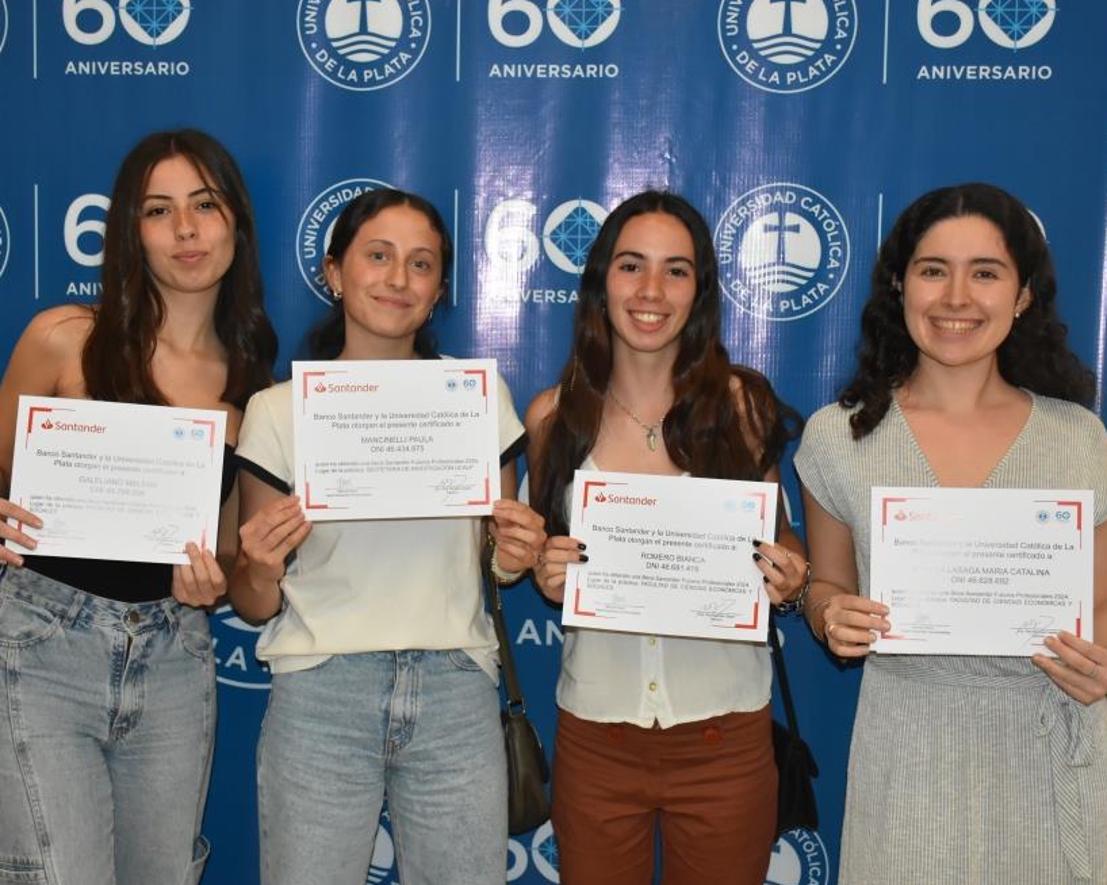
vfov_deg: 31.7
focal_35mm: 48
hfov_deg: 39.1
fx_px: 1559
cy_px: 431
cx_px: 520
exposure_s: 1/125
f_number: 5.6
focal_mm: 27
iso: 1600
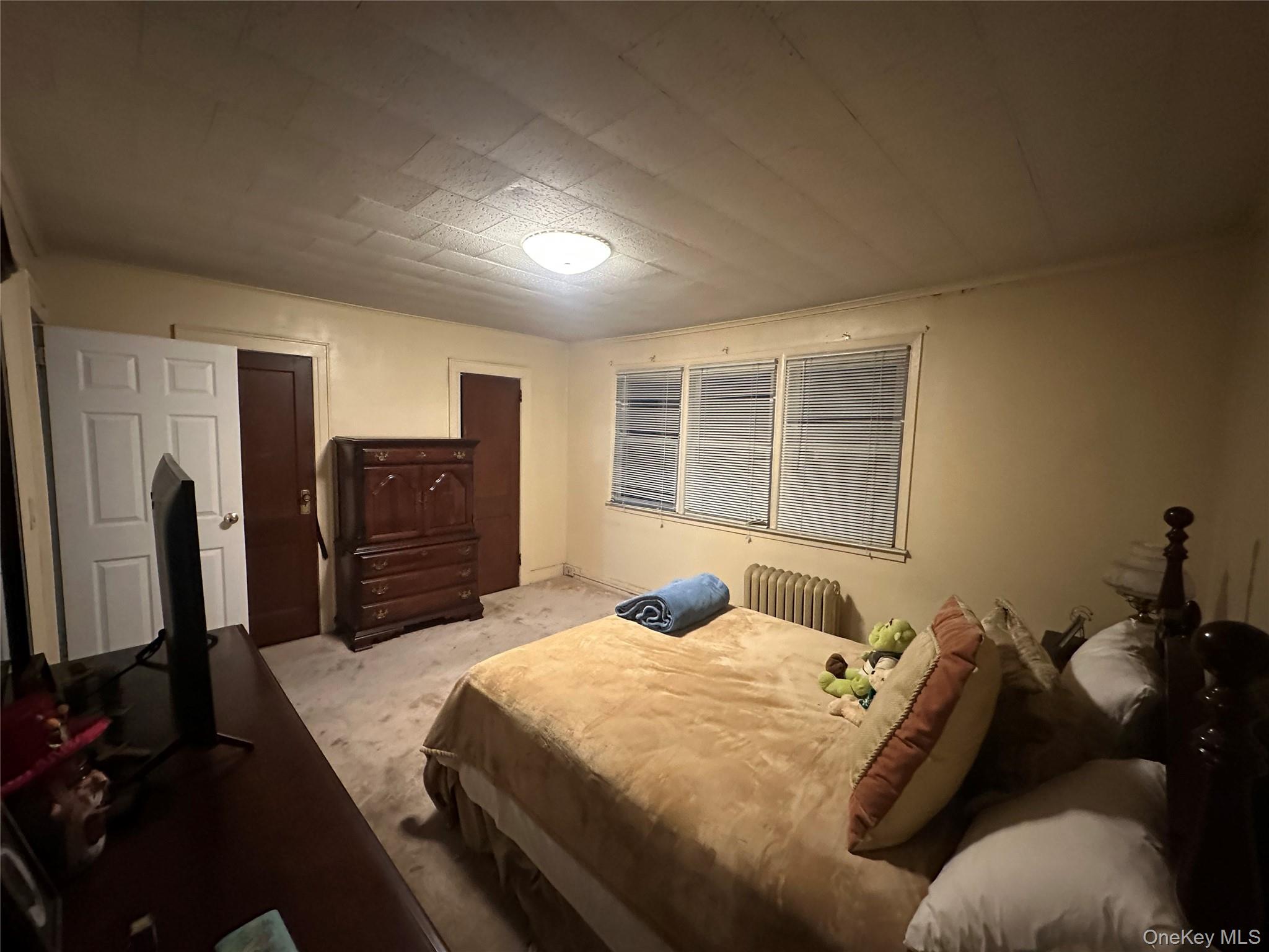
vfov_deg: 85.7
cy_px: 476
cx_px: 634
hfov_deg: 102.1
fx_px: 513
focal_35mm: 14
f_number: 2.2
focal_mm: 2.22
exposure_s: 1/40
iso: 800
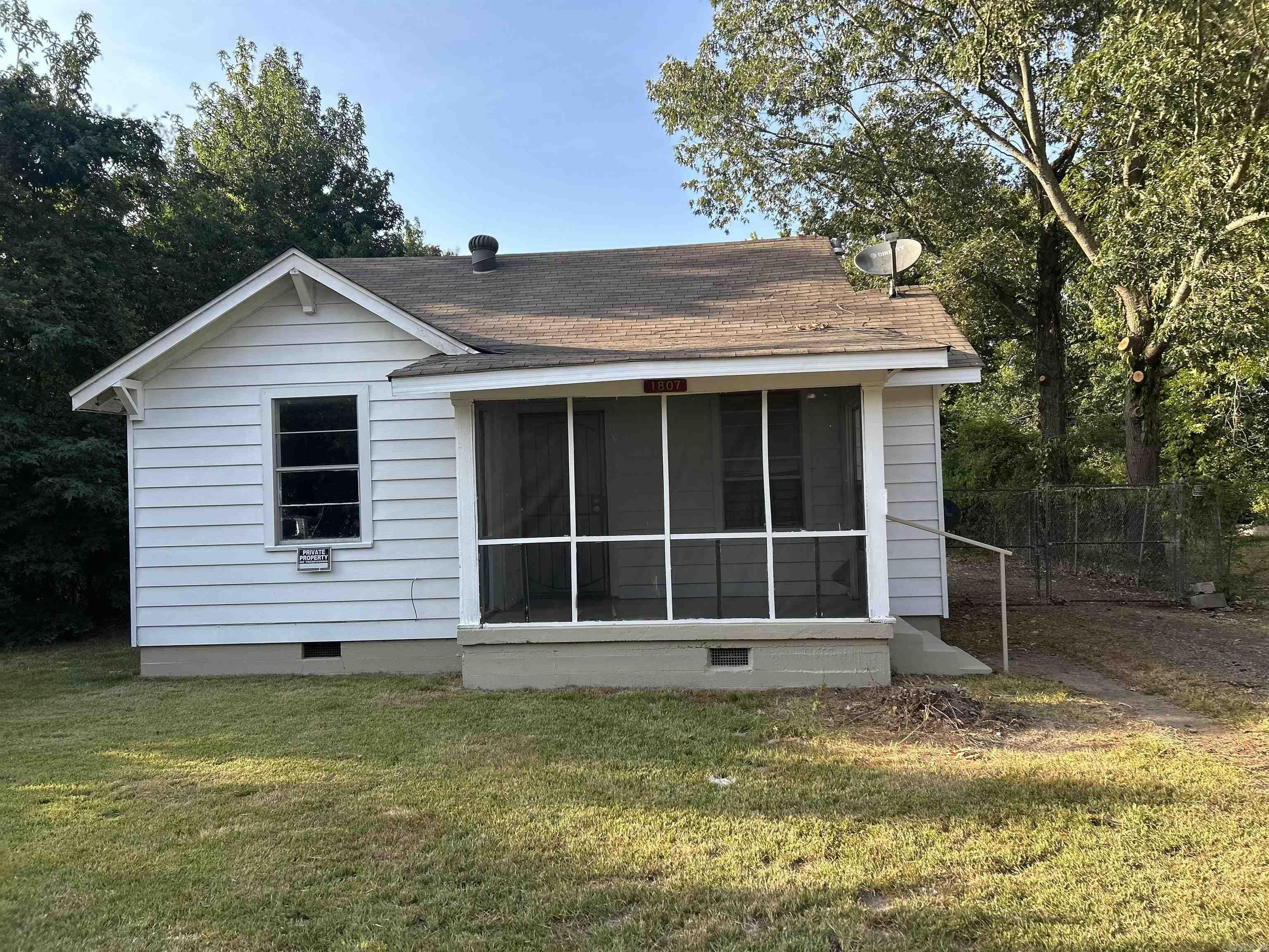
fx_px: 953
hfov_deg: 67.3
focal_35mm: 26
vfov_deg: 53.1
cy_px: 476
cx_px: 634
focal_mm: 5.7
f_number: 1.5
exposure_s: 1/1808
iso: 50
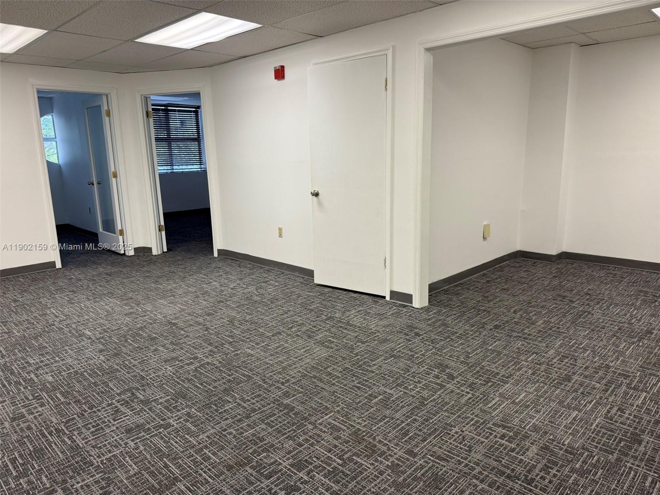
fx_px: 458
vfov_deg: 56.8
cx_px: 330
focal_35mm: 24
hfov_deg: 71.6
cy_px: 248
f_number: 1.78
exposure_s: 1/120
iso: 125
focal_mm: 6.76
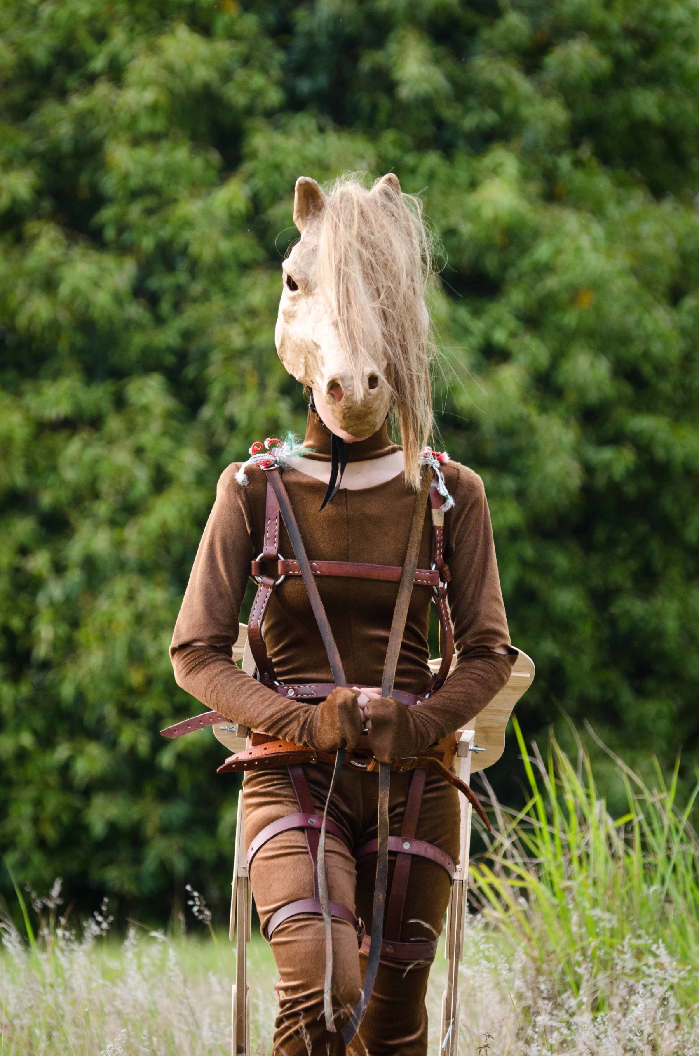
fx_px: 8775
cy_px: 528
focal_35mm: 300
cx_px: 350
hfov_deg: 4.6
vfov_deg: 6.9
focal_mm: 200
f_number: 5
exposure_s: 1/160
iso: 800
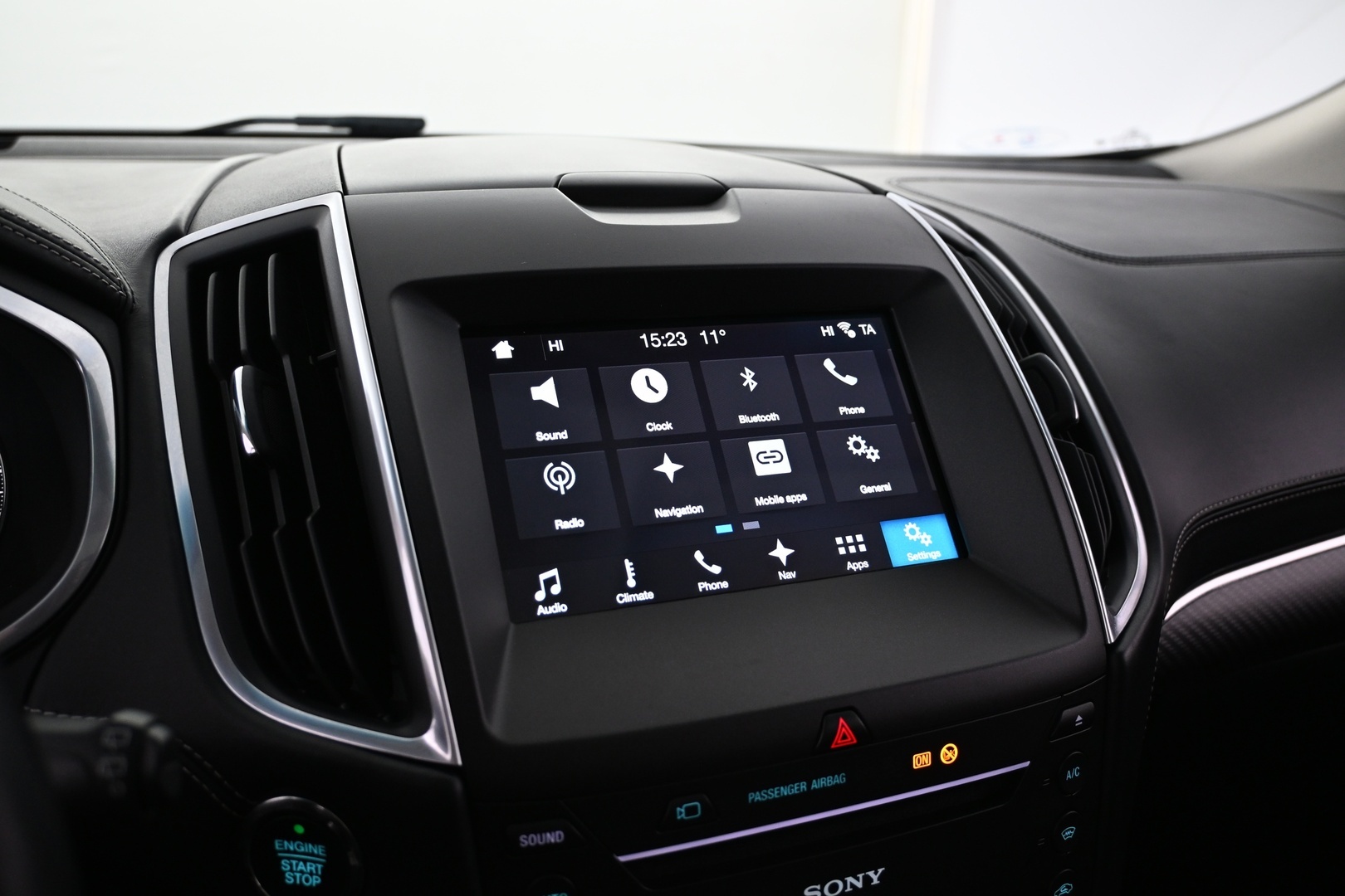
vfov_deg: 43.6
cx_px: 672
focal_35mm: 30
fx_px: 1121
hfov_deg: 61.9
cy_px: 448
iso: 900
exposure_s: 1/30
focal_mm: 20
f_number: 3.8
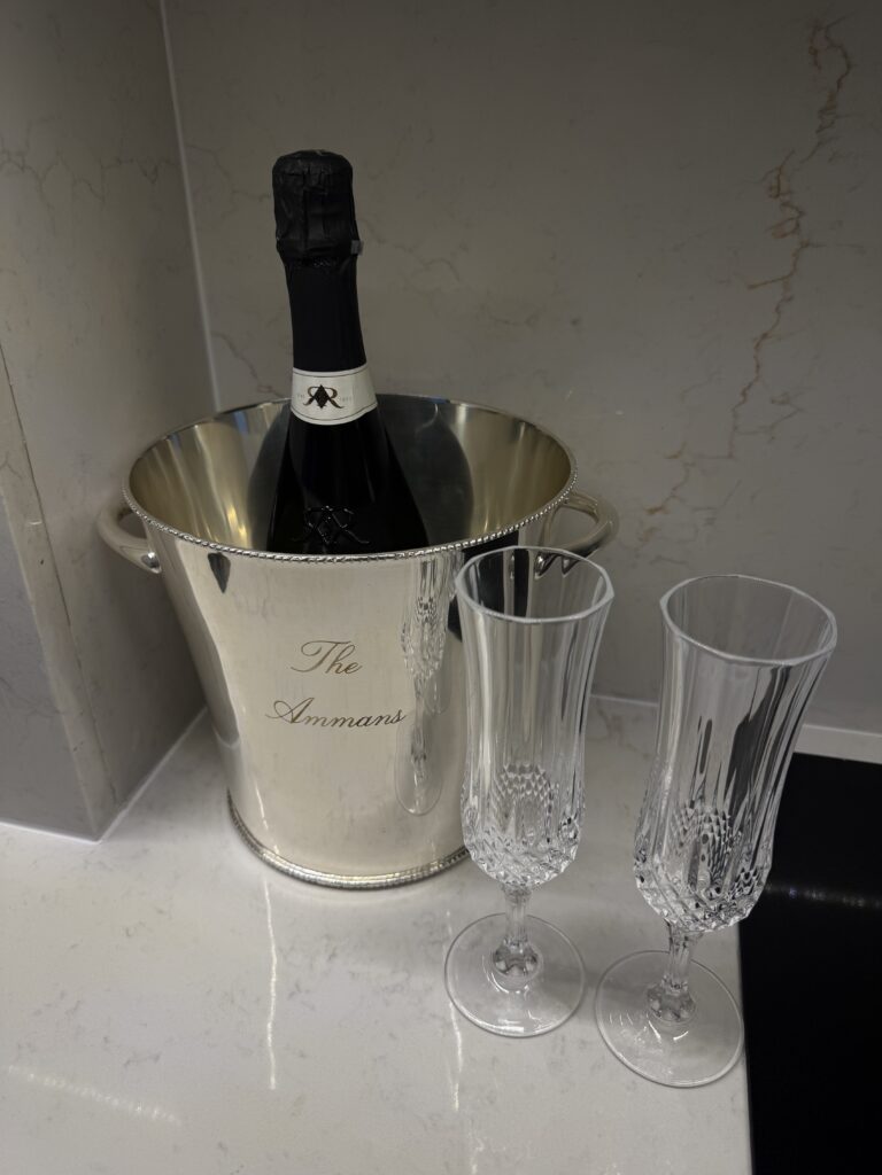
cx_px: 441
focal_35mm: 24
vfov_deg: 71.6
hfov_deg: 56.8
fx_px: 815
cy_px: 588
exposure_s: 1/207
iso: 64
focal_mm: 6.76
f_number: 1.78
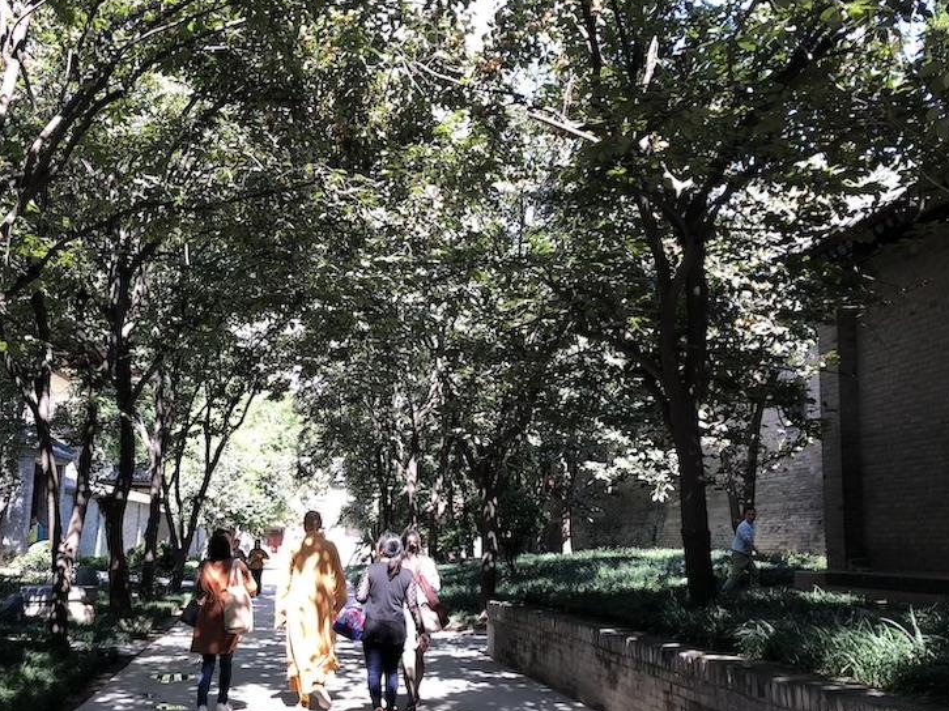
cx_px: 354
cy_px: 421
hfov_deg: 50.8
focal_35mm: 36
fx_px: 987
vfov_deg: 39.5
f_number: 1.8
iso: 25
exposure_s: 1/120
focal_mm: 3.99
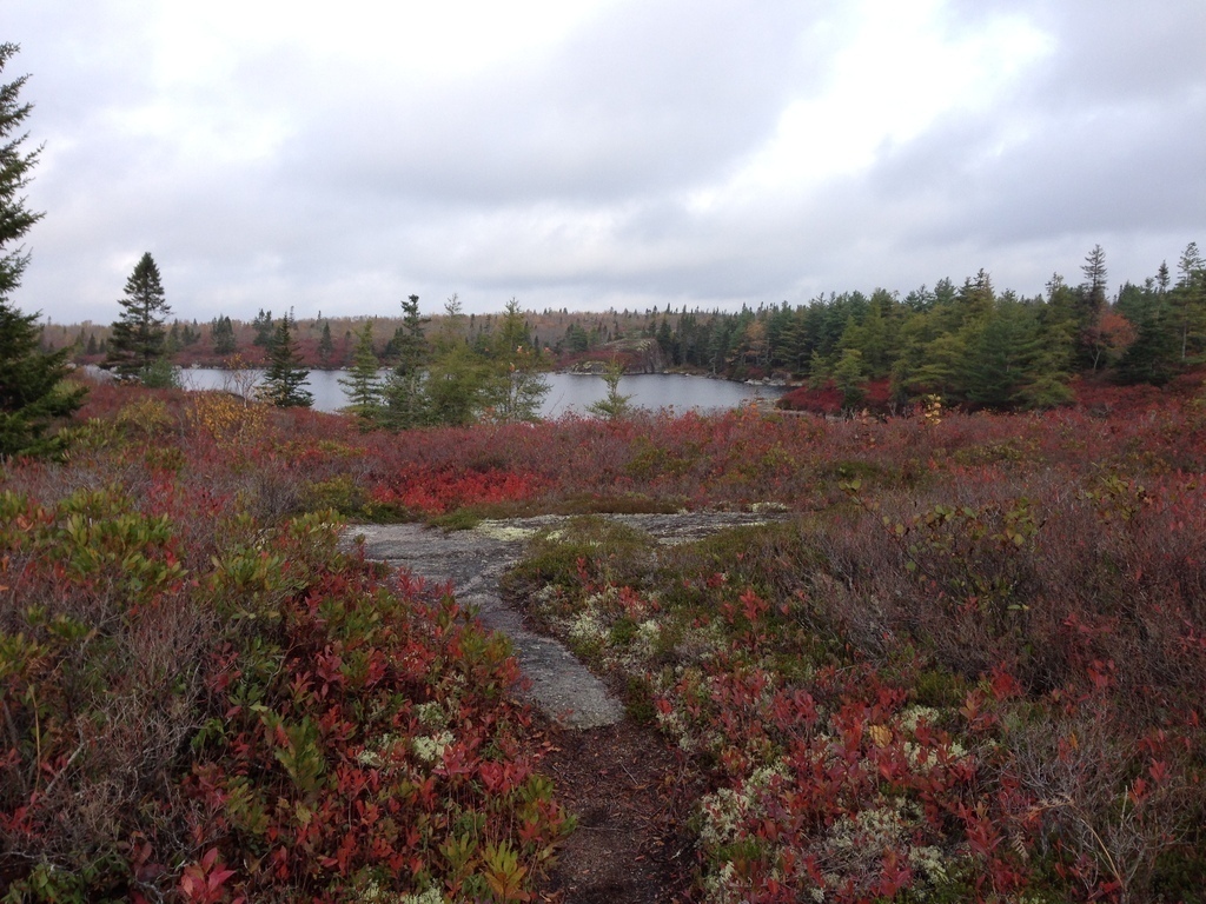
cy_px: 452
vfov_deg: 42.9
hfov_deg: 55.4
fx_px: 1150
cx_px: 603
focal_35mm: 33
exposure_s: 1/459
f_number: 2.4
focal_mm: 4.12
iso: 50
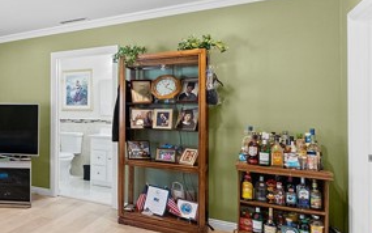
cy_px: 108
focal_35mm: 32
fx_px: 324
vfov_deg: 39.4
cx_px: -10
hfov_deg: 47.9
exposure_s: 1/50
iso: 800
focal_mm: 14
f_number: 4.5
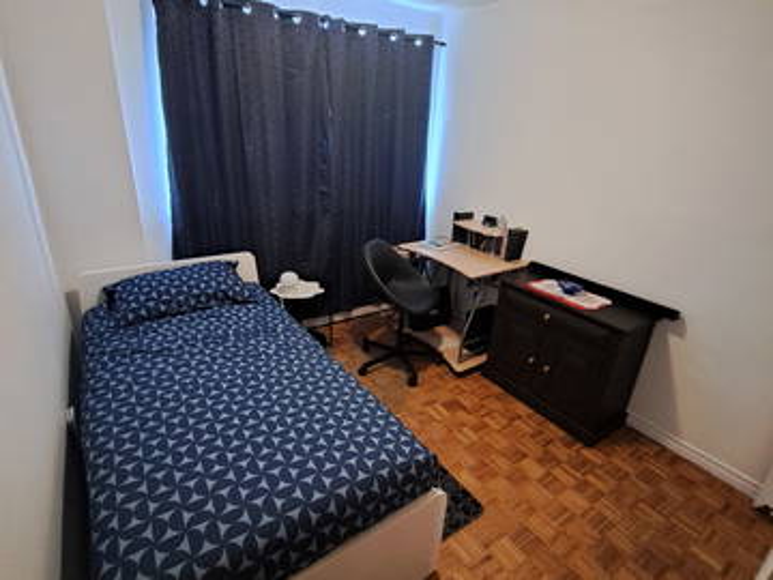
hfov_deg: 106.2
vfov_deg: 89.9
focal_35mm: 13
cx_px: 386
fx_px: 290
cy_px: 290
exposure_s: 1/24
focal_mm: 1.74
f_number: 2.2
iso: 400
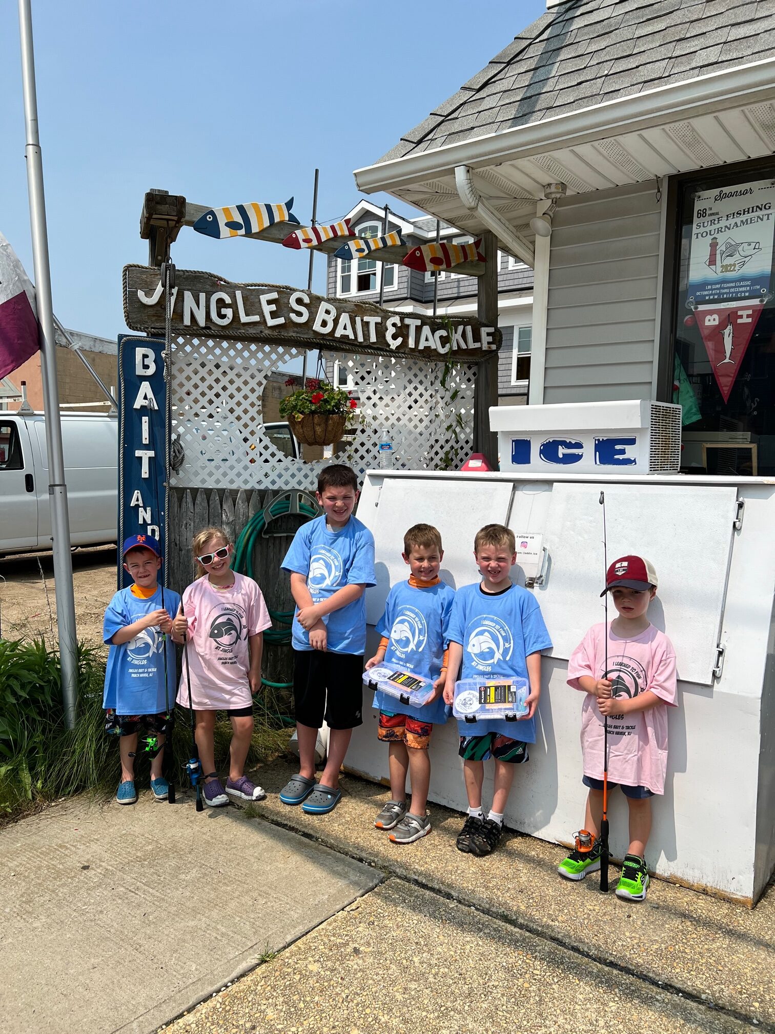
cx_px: 388
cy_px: 517
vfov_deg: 67.3
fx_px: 776
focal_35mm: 26
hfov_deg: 53.1
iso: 50
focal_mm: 5.7
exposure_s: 1/7463
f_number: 1.5
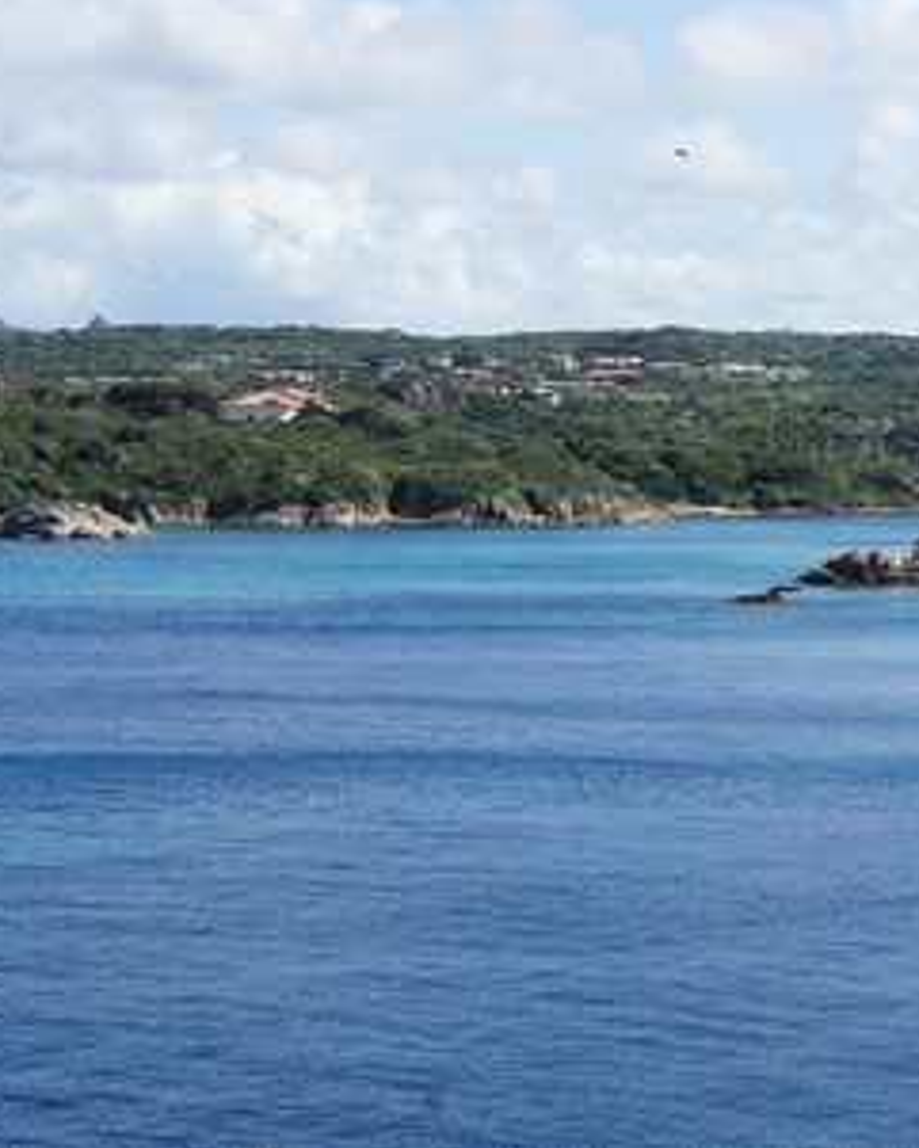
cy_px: 568
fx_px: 3287
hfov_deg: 15.9
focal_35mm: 97
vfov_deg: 19.8
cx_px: 667
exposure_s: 1/200
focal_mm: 45
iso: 200
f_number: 13
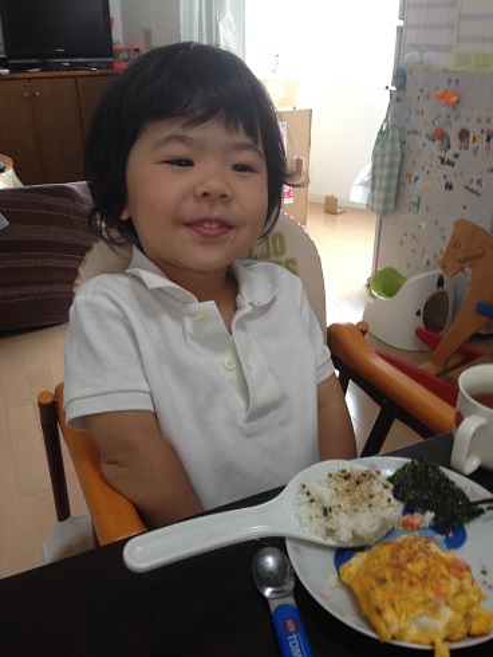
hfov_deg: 43.0
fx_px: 626
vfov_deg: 55.3
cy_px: 328
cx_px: 246
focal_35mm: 33
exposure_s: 1/20
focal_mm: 4.12
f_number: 2.4
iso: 100
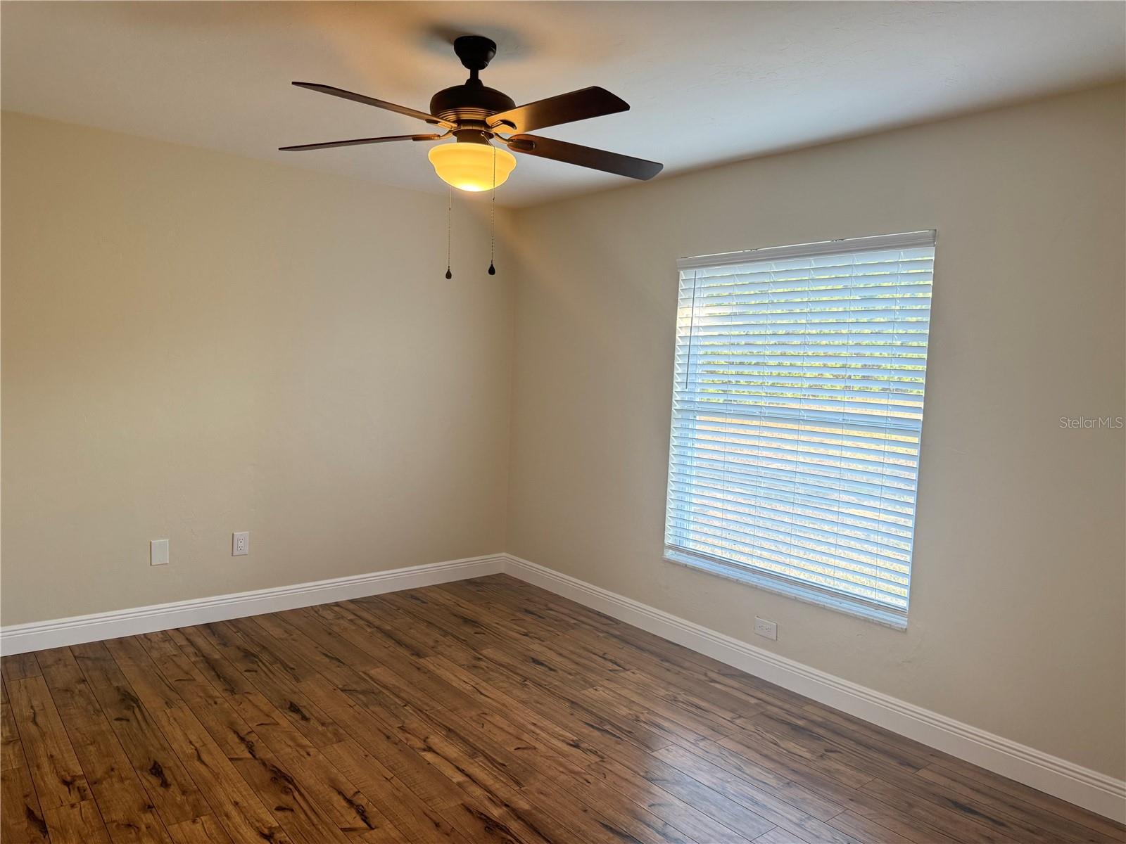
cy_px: 422
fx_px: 781
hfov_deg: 71.6
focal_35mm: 24
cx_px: 563
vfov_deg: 56.8
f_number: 1.78
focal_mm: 6.76
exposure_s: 1/113
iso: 200
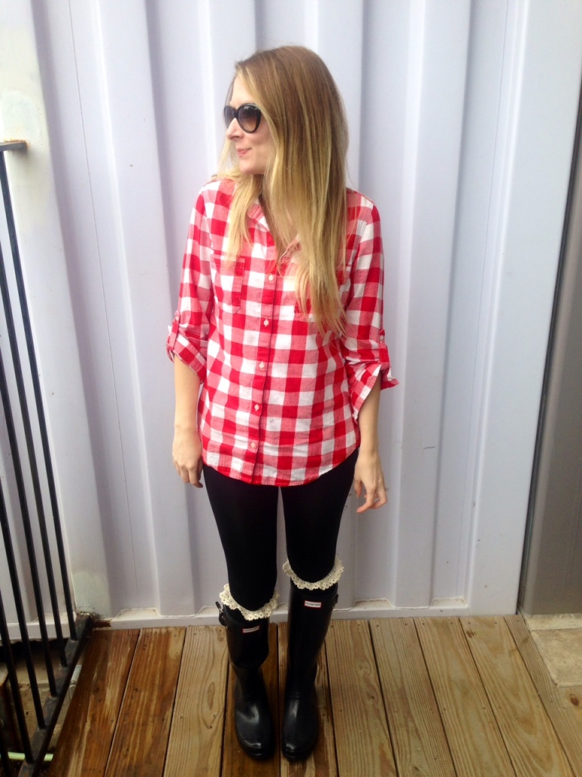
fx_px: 740
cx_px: 291
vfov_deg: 55.4
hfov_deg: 42.9
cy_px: 388
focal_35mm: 33
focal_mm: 4.12
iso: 50
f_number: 2.4
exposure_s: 1/324
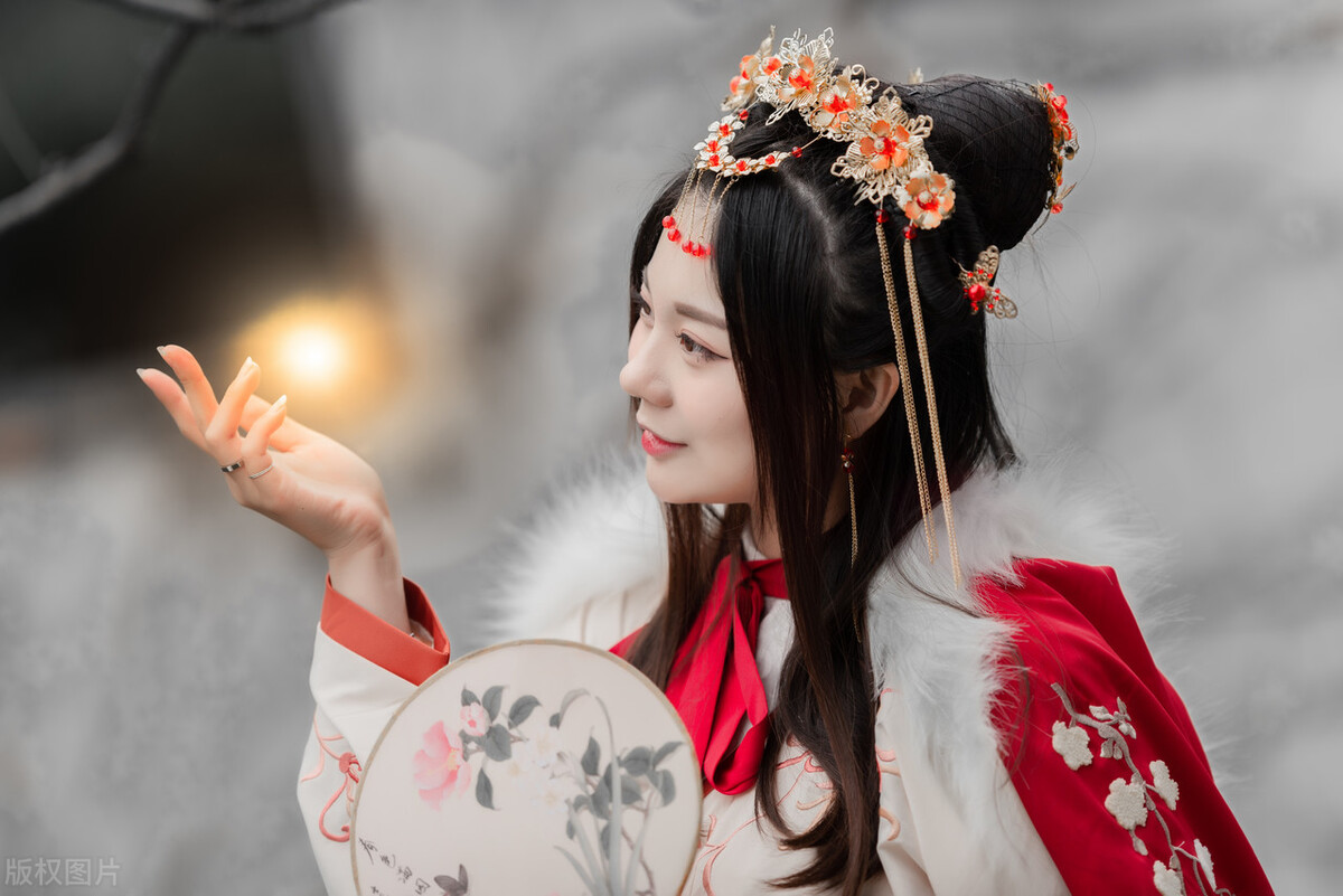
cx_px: 672
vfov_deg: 6.9
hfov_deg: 10.3
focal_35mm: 200
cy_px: 448
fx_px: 7463
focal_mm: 200
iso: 125
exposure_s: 1/800
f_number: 2
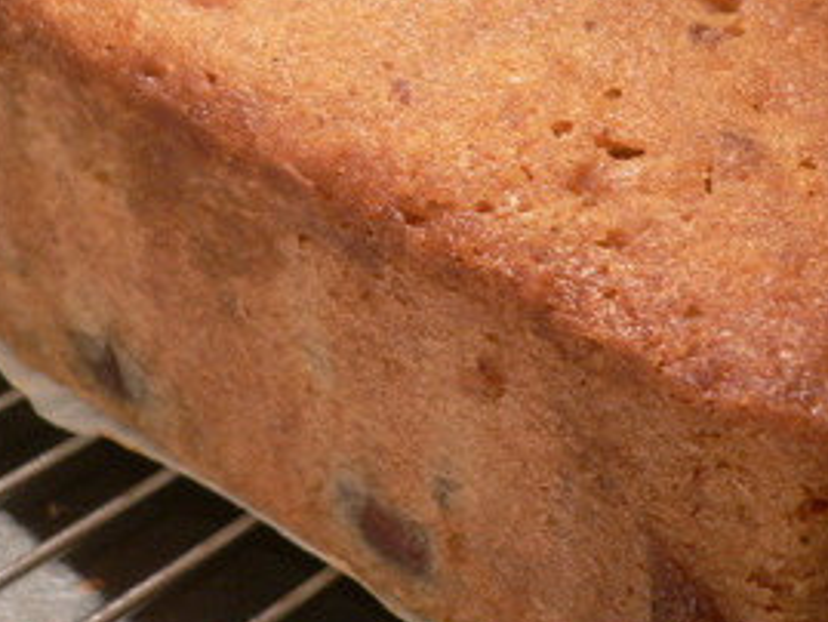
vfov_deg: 22.4
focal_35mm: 65
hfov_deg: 29.8
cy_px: 162
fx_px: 1555
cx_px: 480
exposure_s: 1/10
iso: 100
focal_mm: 5.8
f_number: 2.8
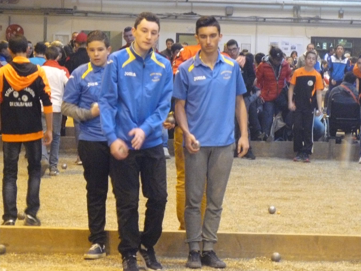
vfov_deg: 8.8
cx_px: 180
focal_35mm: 168
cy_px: 136
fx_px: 1752
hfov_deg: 11.8
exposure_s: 1/30
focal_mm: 28
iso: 800
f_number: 3.3
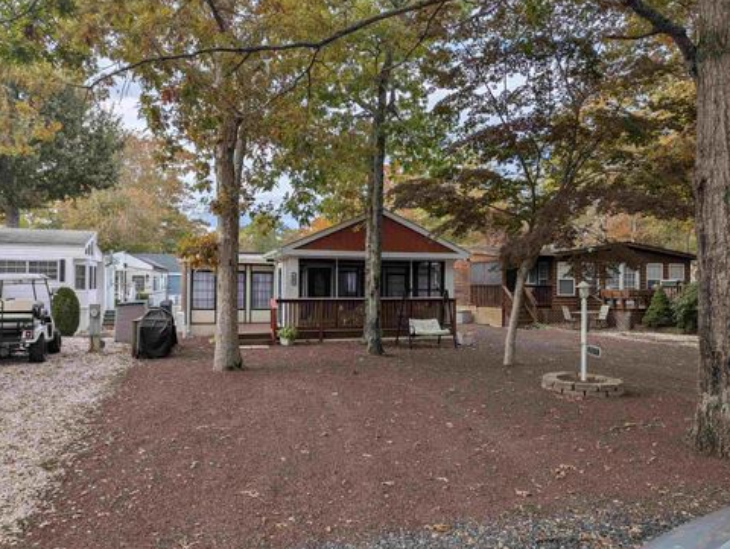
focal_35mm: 25
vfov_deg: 55.0
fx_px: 528
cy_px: 275
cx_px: 371
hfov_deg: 69.3
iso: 30
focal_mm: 6.81
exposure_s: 1/814
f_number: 1.85
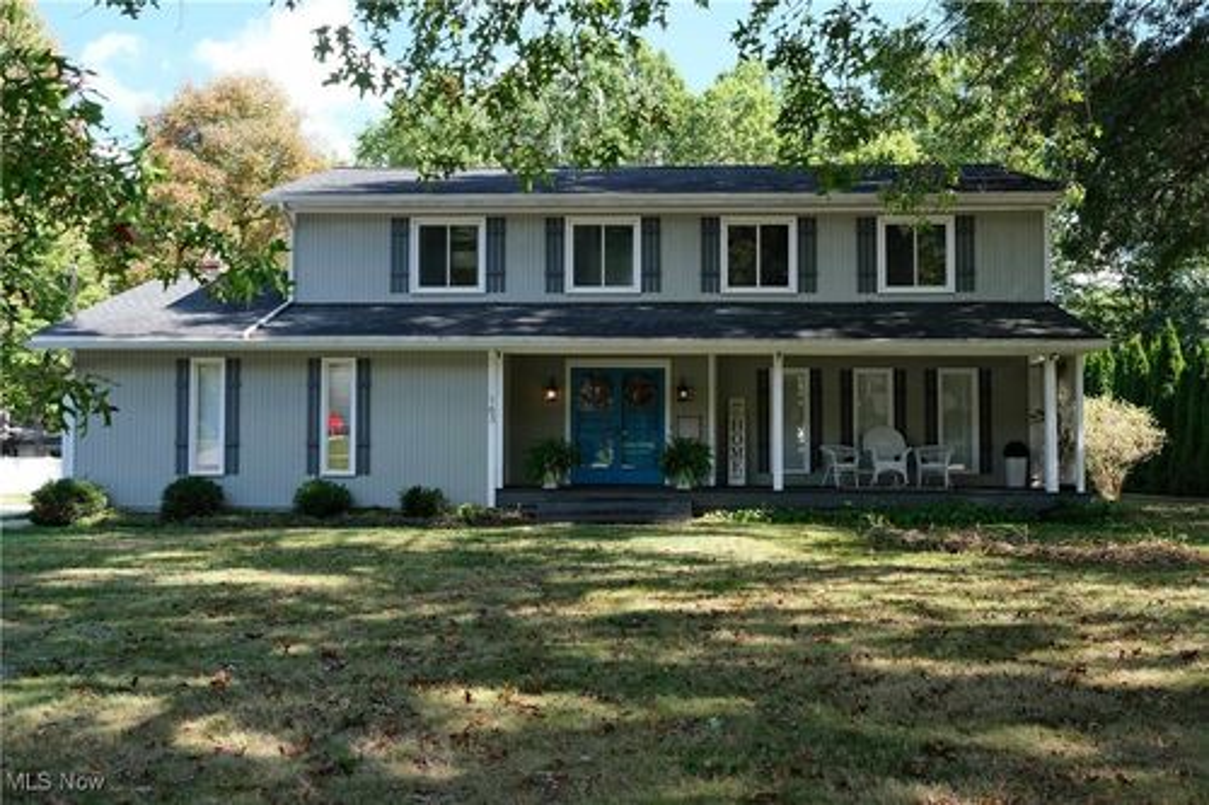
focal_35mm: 33
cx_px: 604
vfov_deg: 39.9
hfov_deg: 57.2
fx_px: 1108
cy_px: 402
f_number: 5.6
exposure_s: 1/180
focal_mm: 22.3
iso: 320
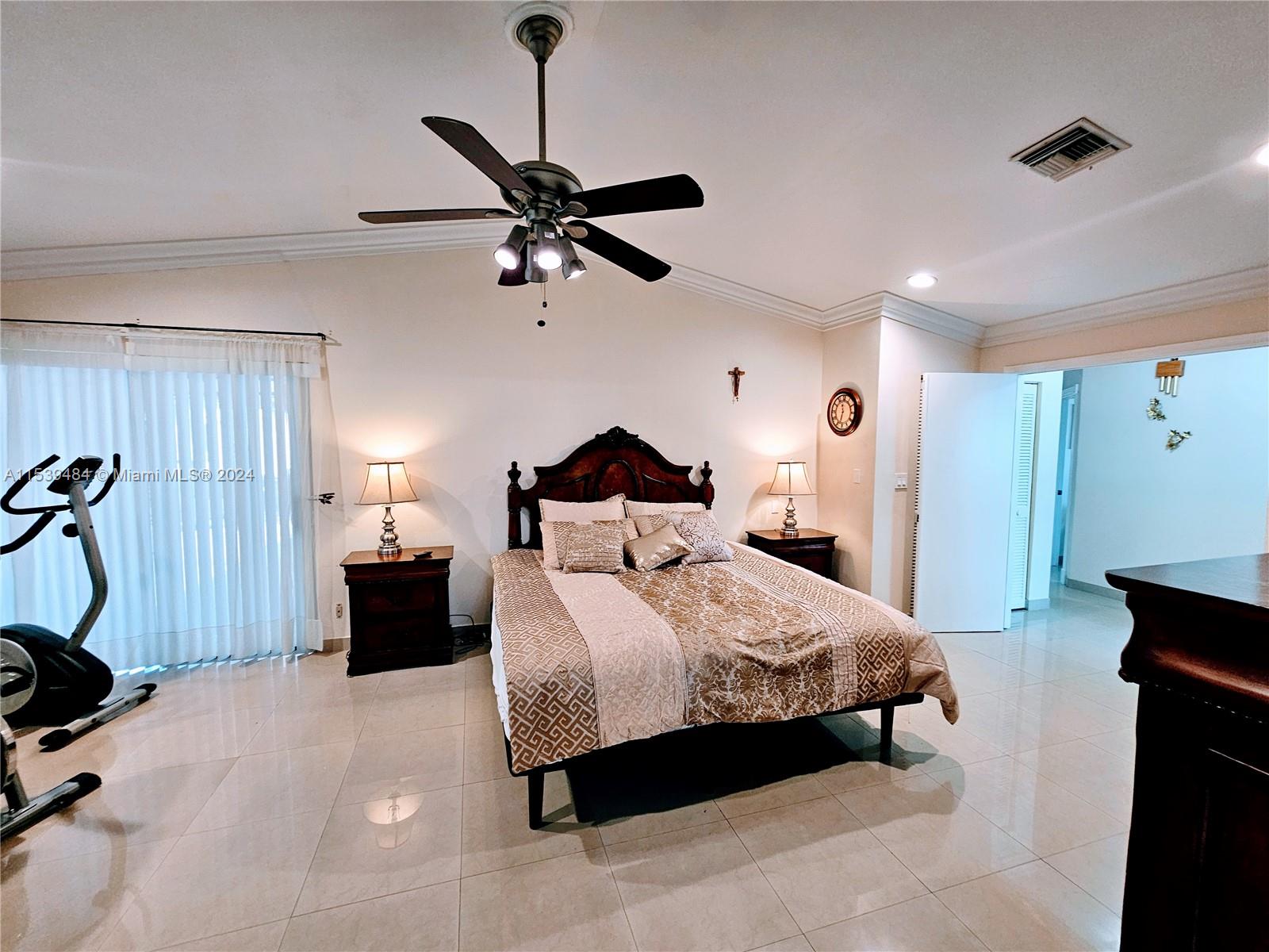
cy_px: 476
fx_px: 477
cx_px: 634
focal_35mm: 13
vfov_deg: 89.9
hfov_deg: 106.2
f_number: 2.2
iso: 200
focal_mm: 2.2
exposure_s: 1/60
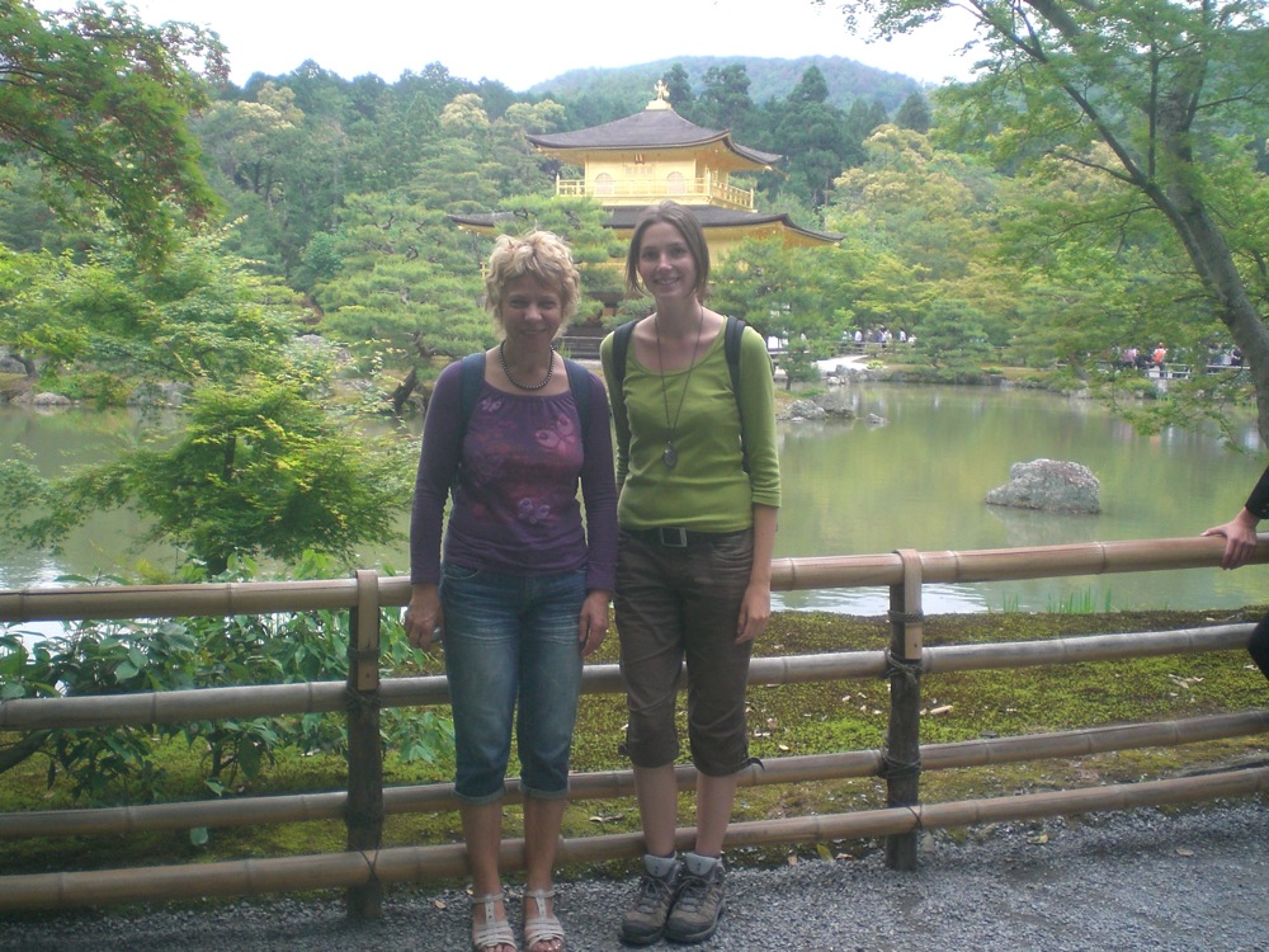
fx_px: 1393
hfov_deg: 49.0
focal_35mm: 38
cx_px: 634
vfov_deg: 37.7
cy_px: 476
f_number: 3.1
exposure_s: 1/80
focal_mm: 6.3
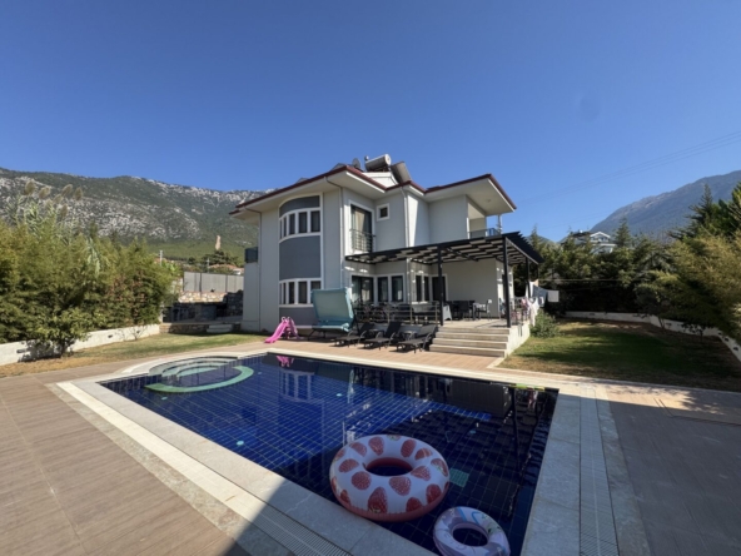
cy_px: 278
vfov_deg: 85.7
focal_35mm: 14
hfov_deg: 102.1
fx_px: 300
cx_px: 370
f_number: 2.2
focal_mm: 2.22
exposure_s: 1/1600
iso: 50
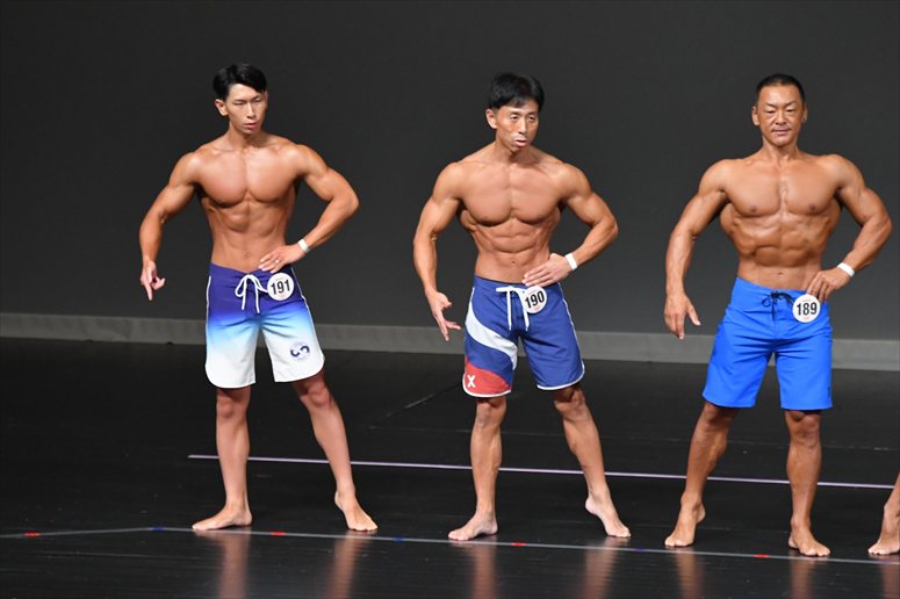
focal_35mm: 345
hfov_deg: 6.0
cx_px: 450
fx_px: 8621
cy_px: 300
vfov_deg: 4.0
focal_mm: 230
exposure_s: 1/400
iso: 4000
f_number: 5.6
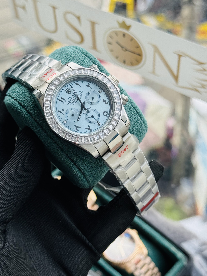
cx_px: 105
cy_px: 130
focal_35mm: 58
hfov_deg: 25.2
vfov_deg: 33.2
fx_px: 462
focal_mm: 6.76
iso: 64
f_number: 1.78
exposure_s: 1/488
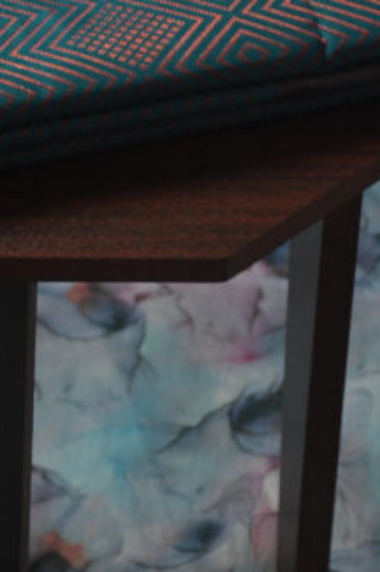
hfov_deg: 4.7
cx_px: 0
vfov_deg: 7.1
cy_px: 268
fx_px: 4617
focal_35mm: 291
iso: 2000
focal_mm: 70
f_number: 5
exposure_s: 1/160
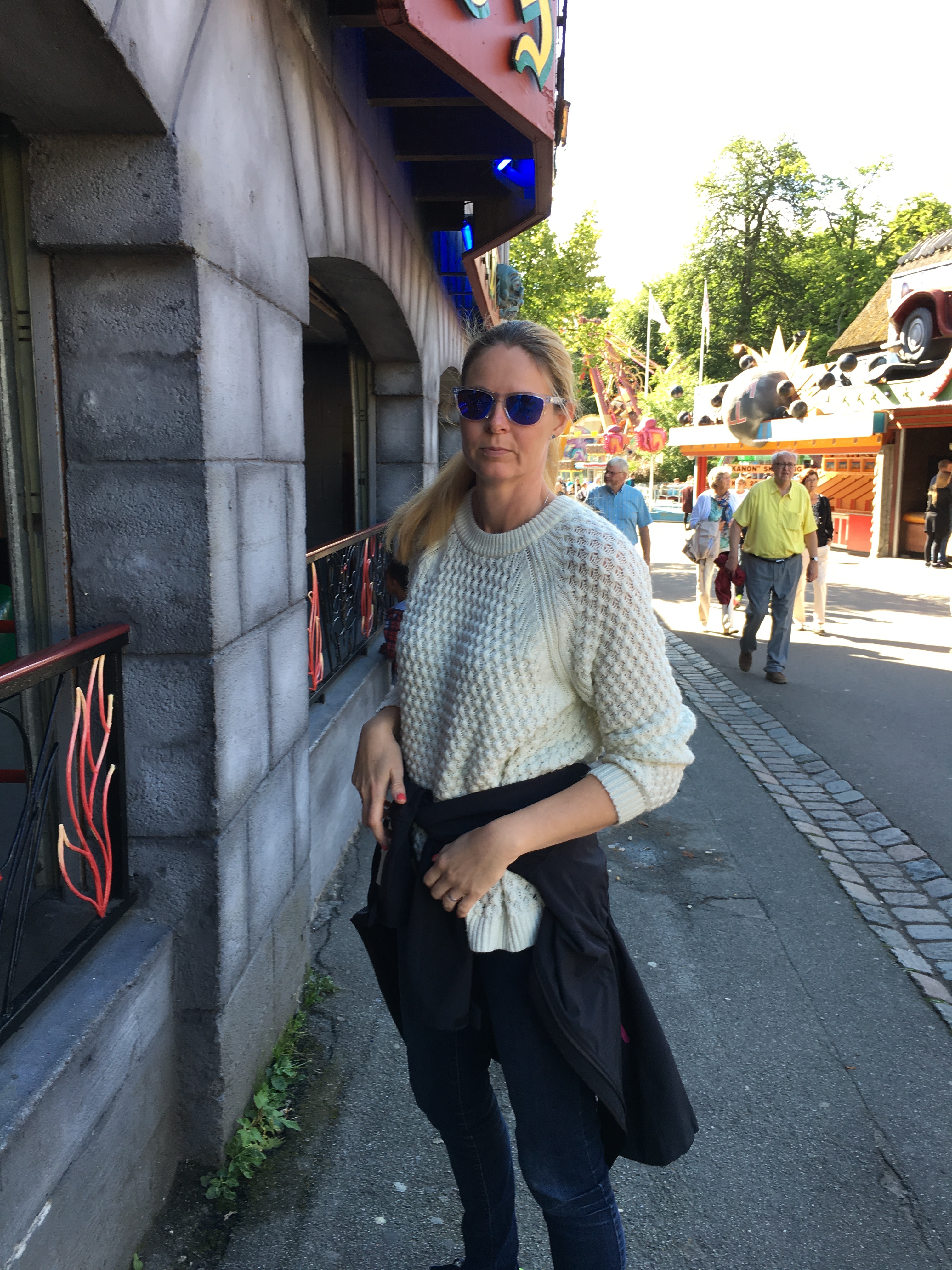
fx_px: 1063
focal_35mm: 29
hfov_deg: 48.2
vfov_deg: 61.7
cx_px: 476
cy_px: 635
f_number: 2.2
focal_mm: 4.15
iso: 25
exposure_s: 1/113
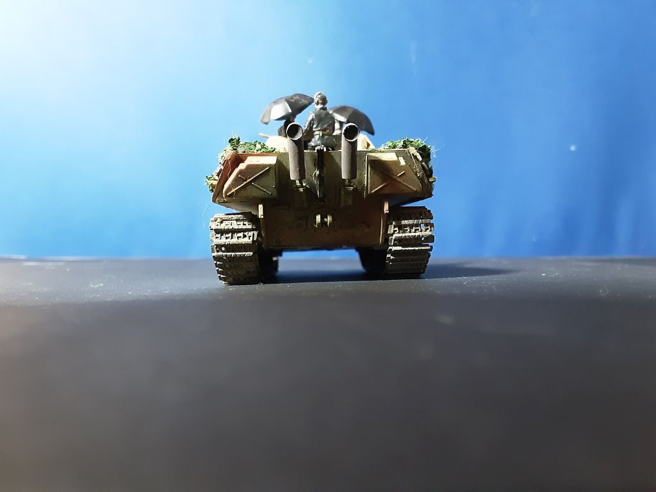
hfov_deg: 63.4
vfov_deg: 49.7
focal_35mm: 28
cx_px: 328
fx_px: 531
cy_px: 246
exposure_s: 1/20
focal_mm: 2.9
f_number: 1.9
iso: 500
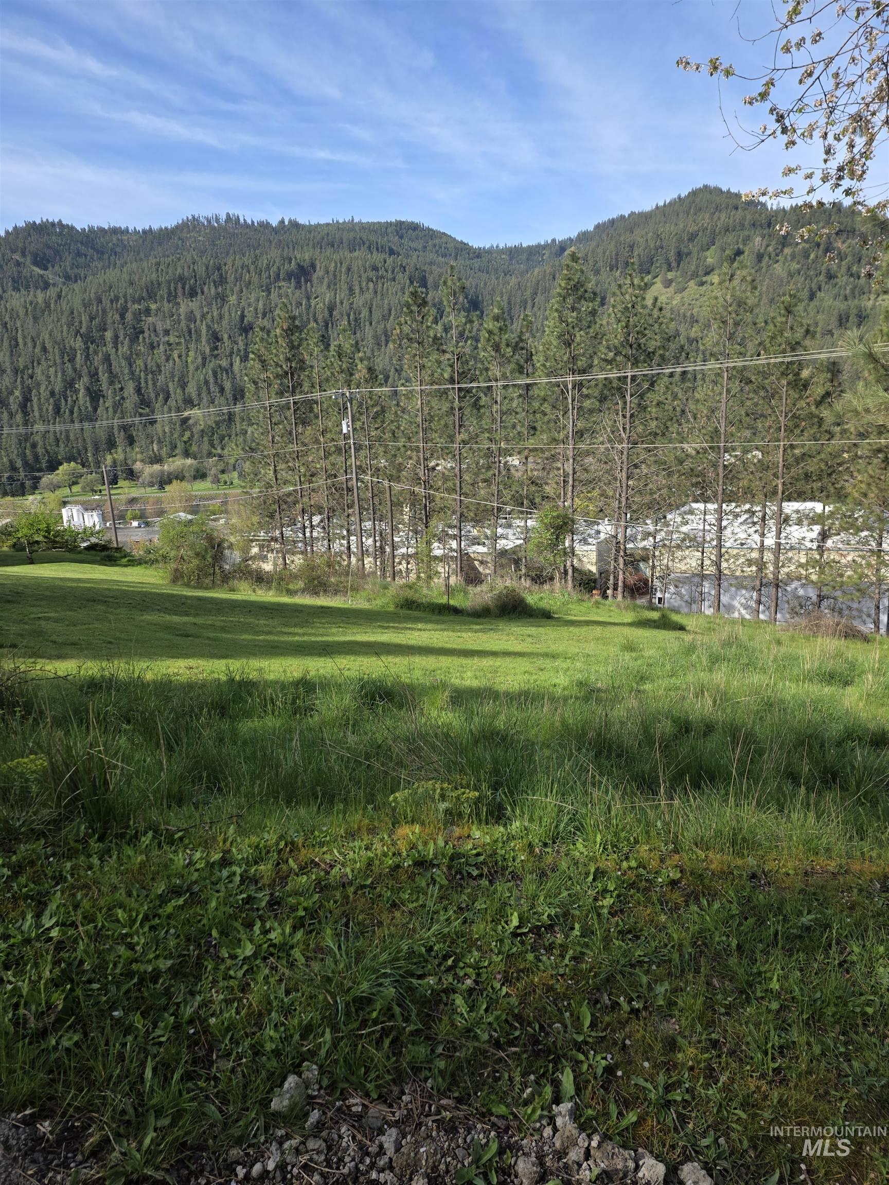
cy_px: 592
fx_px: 788
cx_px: 444
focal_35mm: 23
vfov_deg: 73.9
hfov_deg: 58.9
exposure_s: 1/2767
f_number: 1.7
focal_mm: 6.3
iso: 80
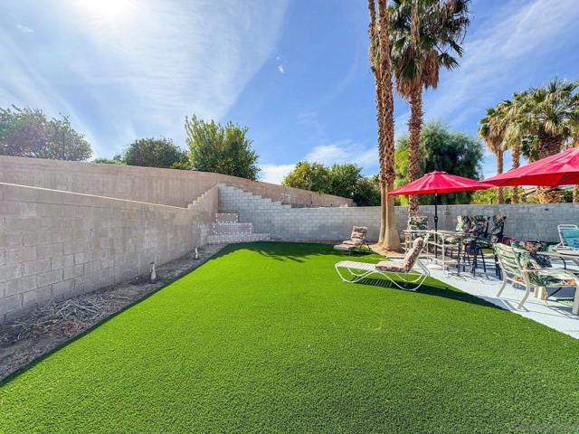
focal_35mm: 14
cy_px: 217
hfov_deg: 102.1
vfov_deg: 85.7
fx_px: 234
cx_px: 290
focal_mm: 2.22
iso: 50
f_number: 2.2
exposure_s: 1/1236
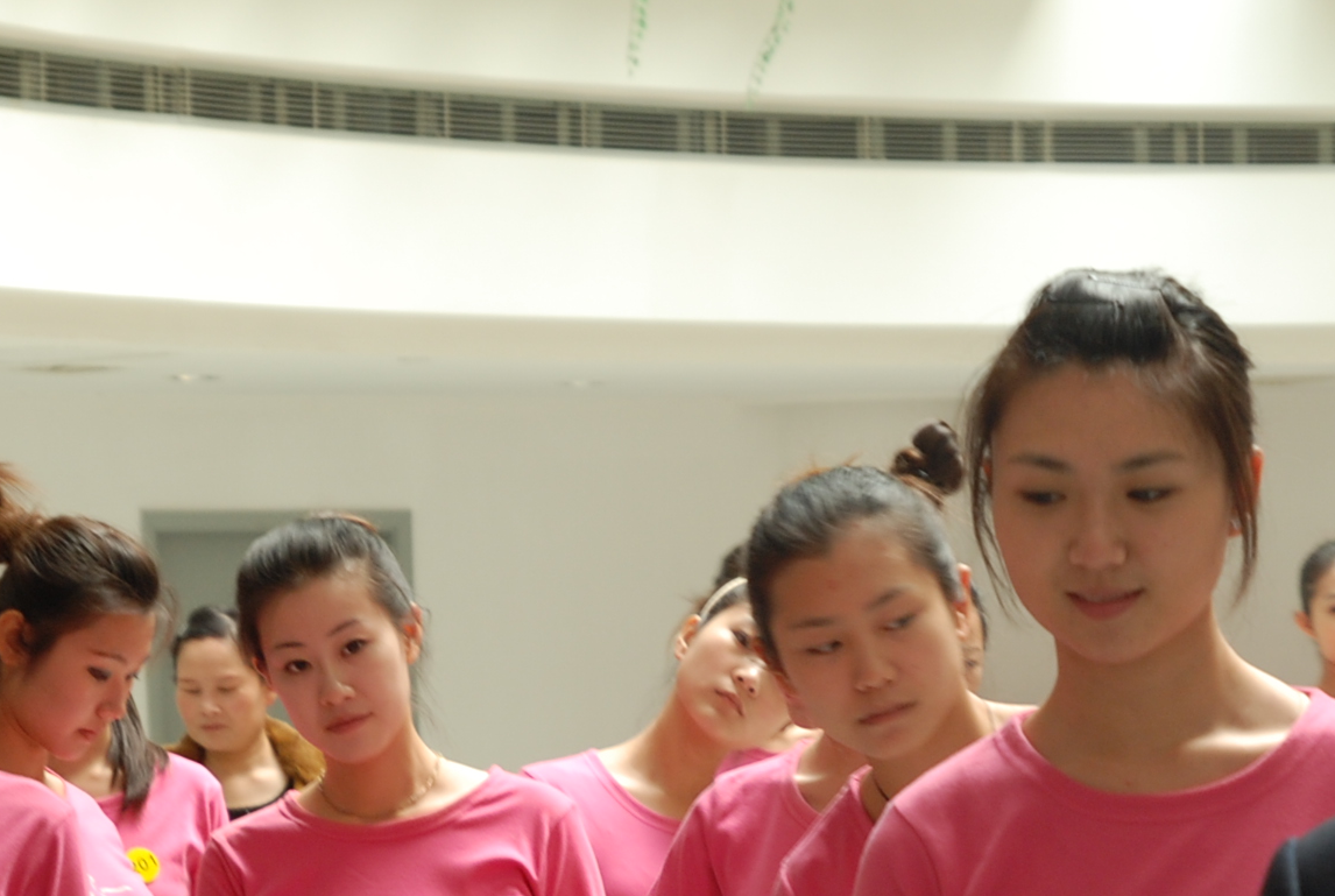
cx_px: 891
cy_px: 945
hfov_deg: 11.3
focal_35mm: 182
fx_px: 6762
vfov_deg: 7.5
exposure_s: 1/30
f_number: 5
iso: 200
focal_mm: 48
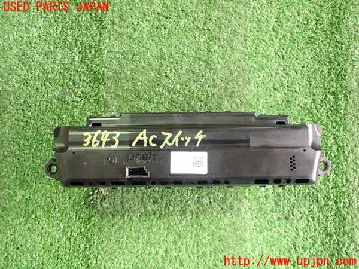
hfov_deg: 60.0
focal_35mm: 30
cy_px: 134
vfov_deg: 46.8
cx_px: 180
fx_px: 311
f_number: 2.3
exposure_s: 1/40
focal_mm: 5.4
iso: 800
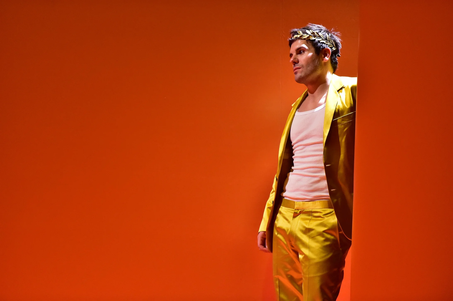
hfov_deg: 10.6
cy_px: 150
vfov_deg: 7.0
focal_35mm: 195
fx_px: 2452
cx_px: 226
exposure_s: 1/160
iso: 10000
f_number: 2.8
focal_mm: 195
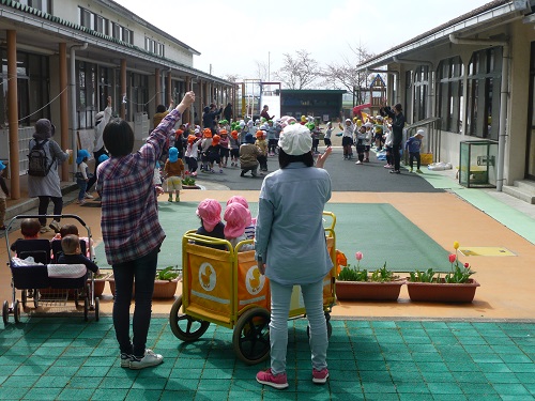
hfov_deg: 38.2
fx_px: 773
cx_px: 268
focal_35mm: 50
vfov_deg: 29.1
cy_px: 200
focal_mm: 8.5
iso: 100
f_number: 4.2
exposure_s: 1/500
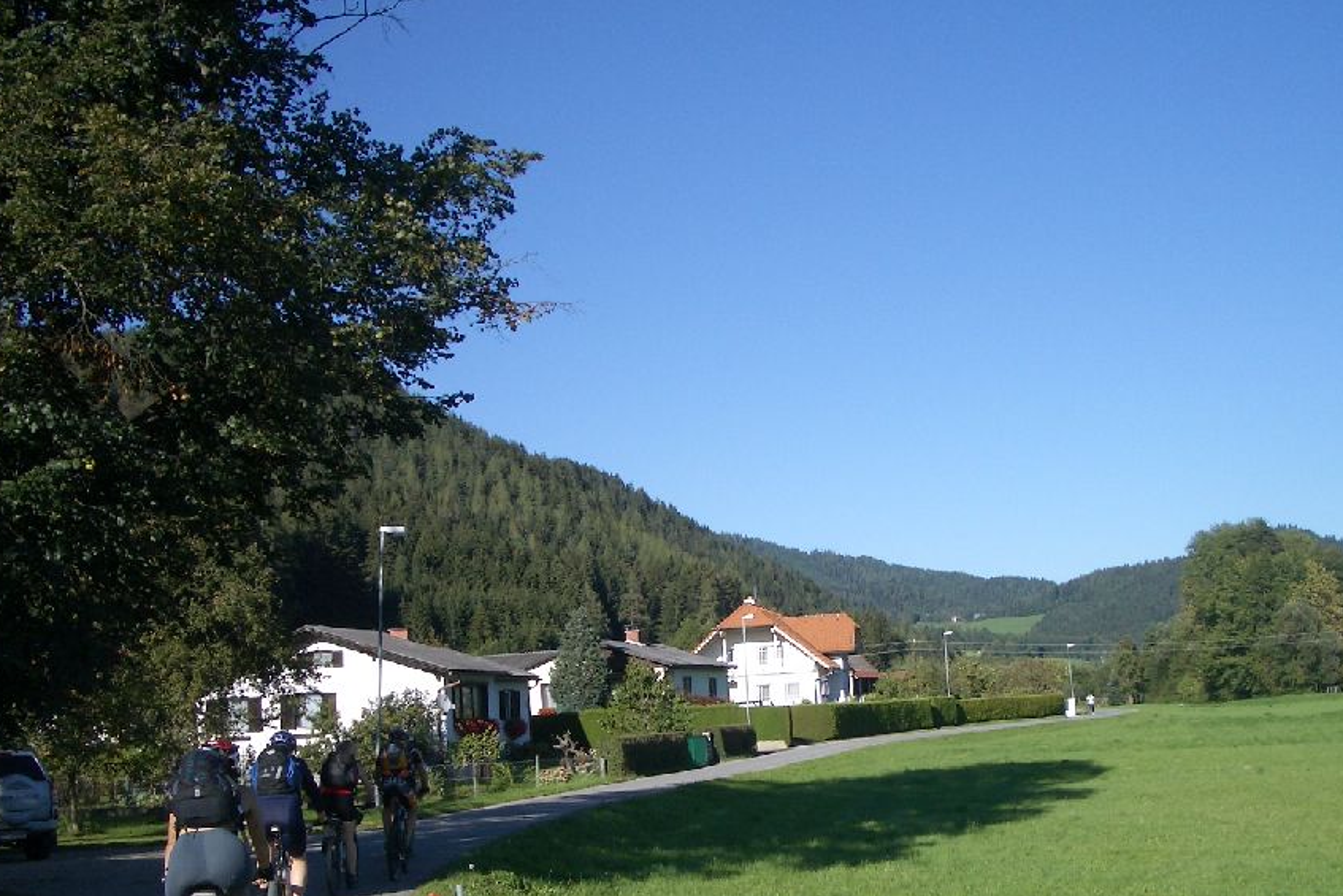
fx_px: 1642
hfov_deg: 44.5
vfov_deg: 30.5
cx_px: 714
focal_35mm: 44
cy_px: 530
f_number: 4.3
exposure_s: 1/500
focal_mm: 5.8
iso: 50
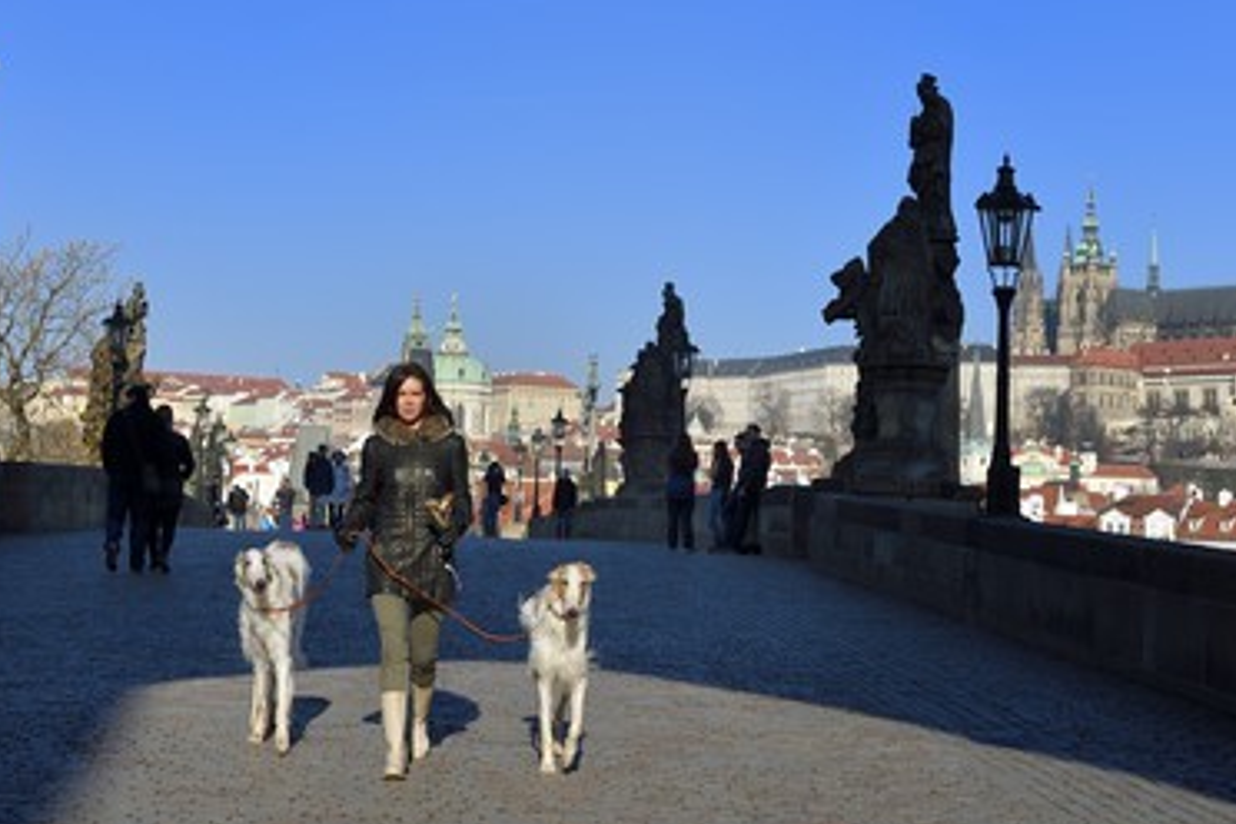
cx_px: 605
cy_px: 435
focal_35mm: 79
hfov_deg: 25.7
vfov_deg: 17.3
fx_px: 2712
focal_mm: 70
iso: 200
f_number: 11
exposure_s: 1/250
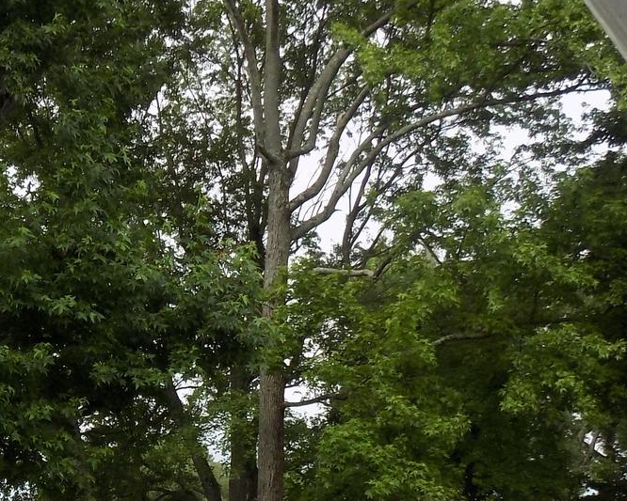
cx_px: -39
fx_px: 1336
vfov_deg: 20.6
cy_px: 501
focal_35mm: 72
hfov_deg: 24.8
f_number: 3.1
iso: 80
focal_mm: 4.3
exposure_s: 1/640
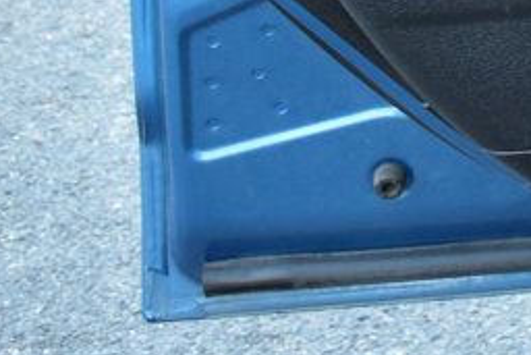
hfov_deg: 12.9
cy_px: -324
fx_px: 2125
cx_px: 971
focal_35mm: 144
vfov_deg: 9.0
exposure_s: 1/10
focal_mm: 24
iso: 1600
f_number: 4
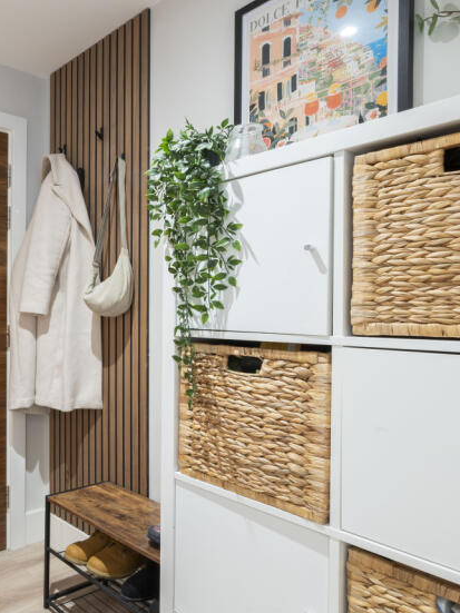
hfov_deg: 47.0
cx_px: 14
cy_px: 317
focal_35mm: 25
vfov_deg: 69.4
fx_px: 443
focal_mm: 14
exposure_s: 2.5
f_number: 16
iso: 200
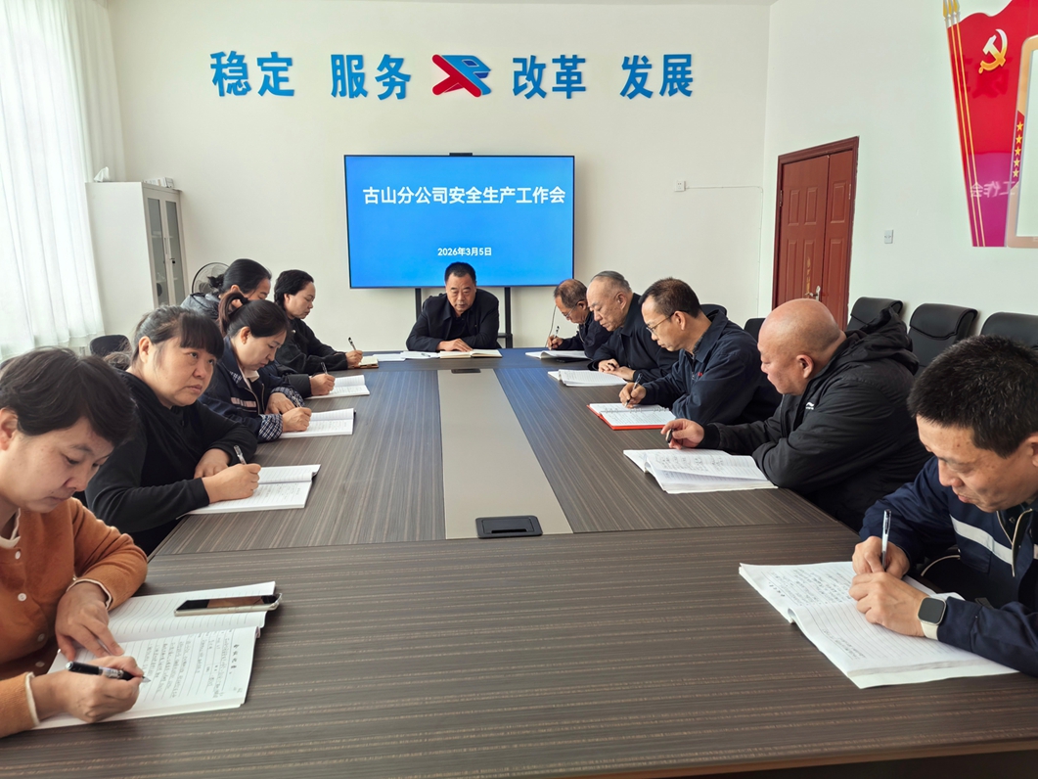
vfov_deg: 51.4
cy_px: 390
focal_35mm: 27
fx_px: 810
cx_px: 519
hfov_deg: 65.3
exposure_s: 1/50
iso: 80
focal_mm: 5.52
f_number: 1.9
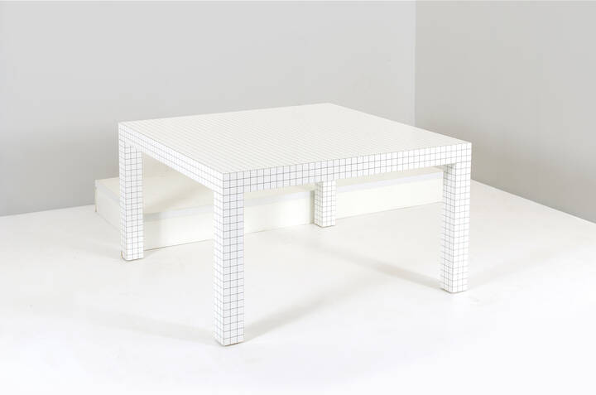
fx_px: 867
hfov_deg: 37.9
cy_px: 198
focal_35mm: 52
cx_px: 298
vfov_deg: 25.6
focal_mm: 35
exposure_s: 1/160
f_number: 20
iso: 125
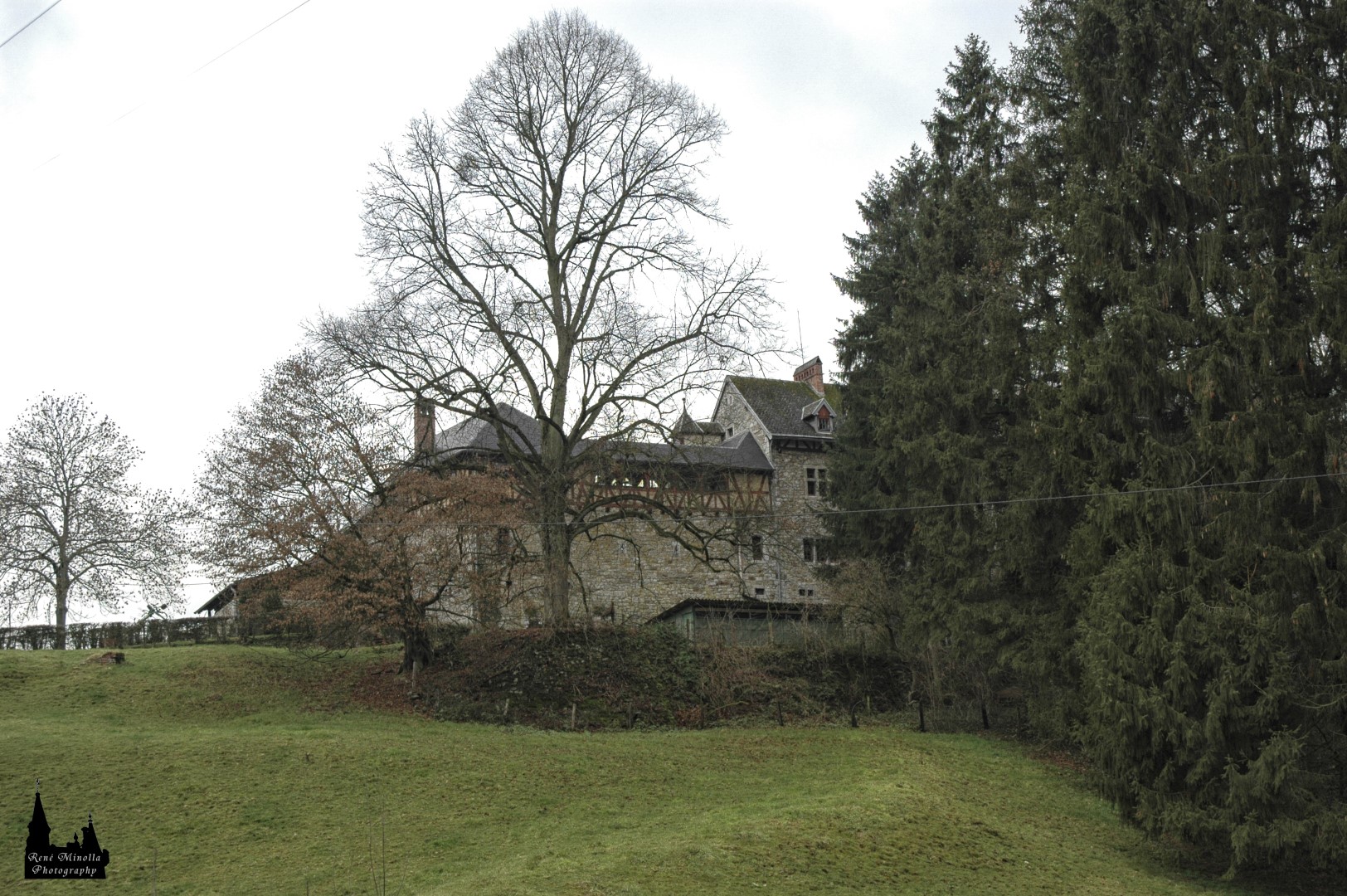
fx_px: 1738
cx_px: 674
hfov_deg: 42.4
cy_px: 448
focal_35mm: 46
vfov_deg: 28.9
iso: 200
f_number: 5.6
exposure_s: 1/125
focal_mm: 31
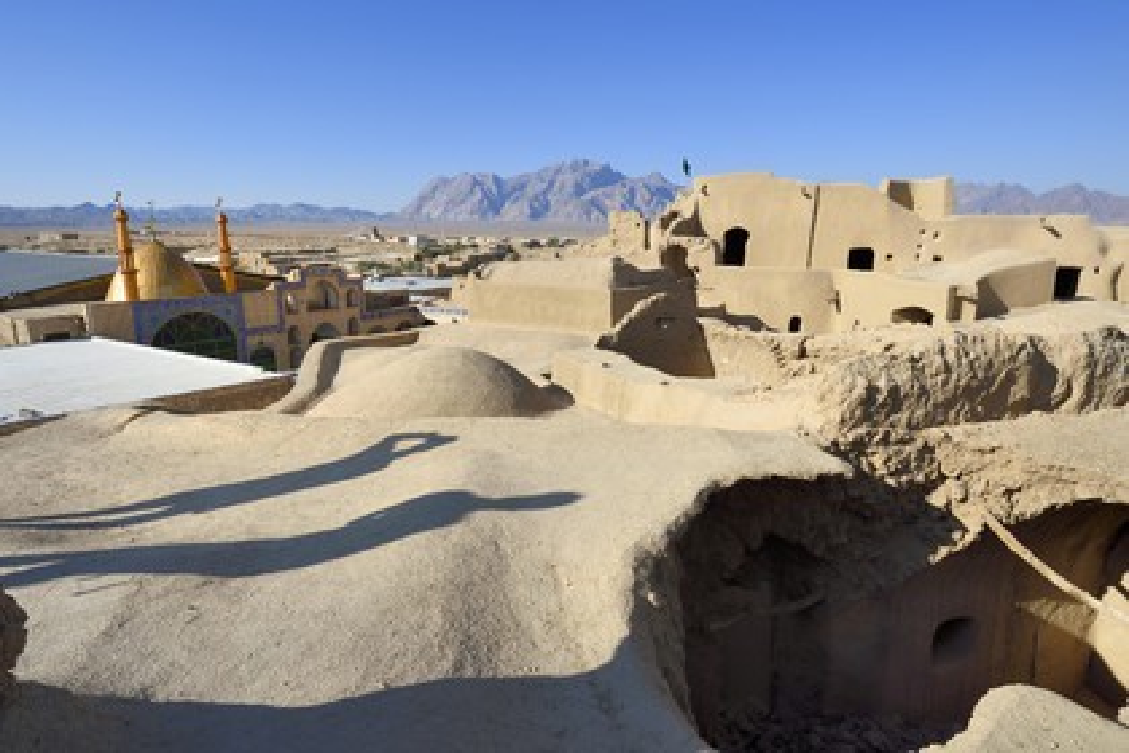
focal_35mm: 19
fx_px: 596
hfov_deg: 86.9
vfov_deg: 64.6
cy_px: 376
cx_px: 564
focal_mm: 19
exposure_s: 1/200
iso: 200
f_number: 14
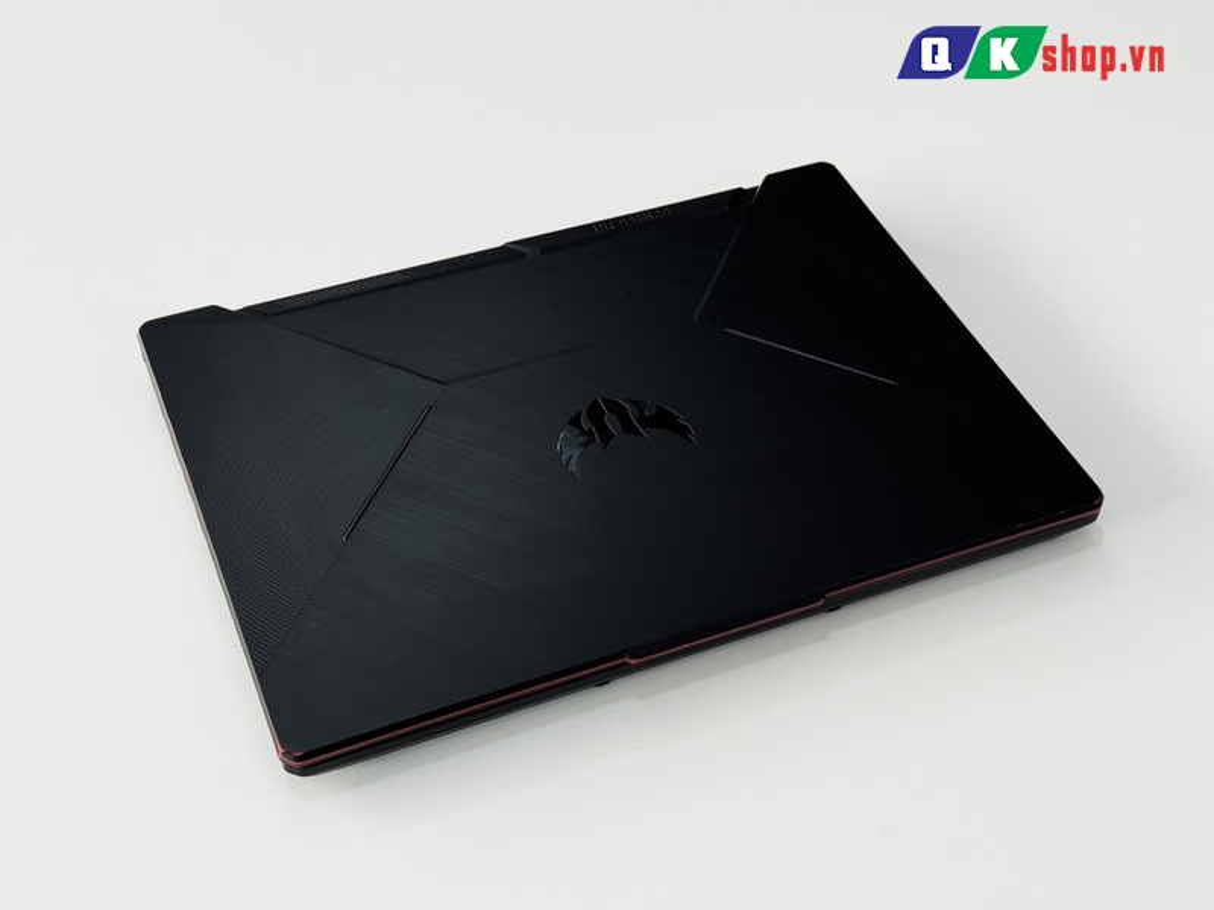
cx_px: 607
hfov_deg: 39.7
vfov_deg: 30.3
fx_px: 1683
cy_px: 455
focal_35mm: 48
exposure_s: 1/163
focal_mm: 6.76
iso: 64
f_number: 1.78
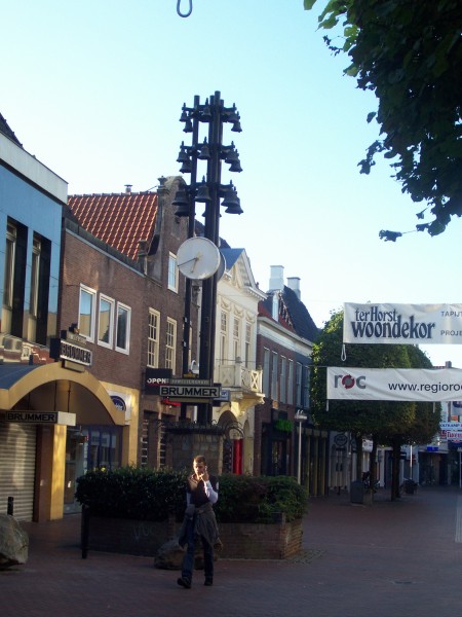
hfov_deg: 22.6
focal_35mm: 65
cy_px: 308
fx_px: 1157
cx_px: 231
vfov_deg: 29.8
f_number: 3.6
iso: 80
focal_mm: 10.8
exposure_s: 1/230
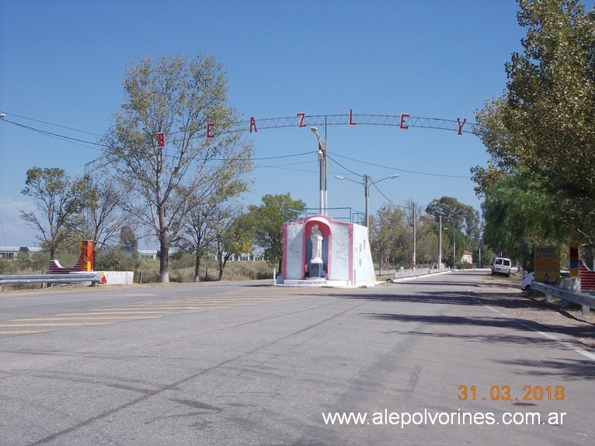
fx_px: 1031
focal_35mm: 60
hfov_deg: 32.2
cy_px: 223
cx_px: 298
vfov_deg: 24.4
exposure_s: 1/250
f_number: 8
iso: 80
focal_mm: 8.5
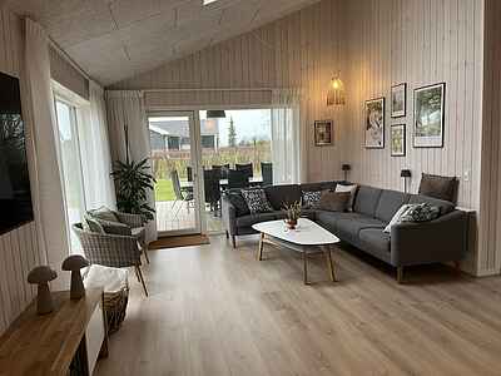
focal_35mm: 26
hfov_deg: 67.3
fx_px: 376
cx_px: 250
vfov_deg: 53.1
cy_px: 188
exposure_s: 1/50
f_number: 1.6
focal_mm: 5.1
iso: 80
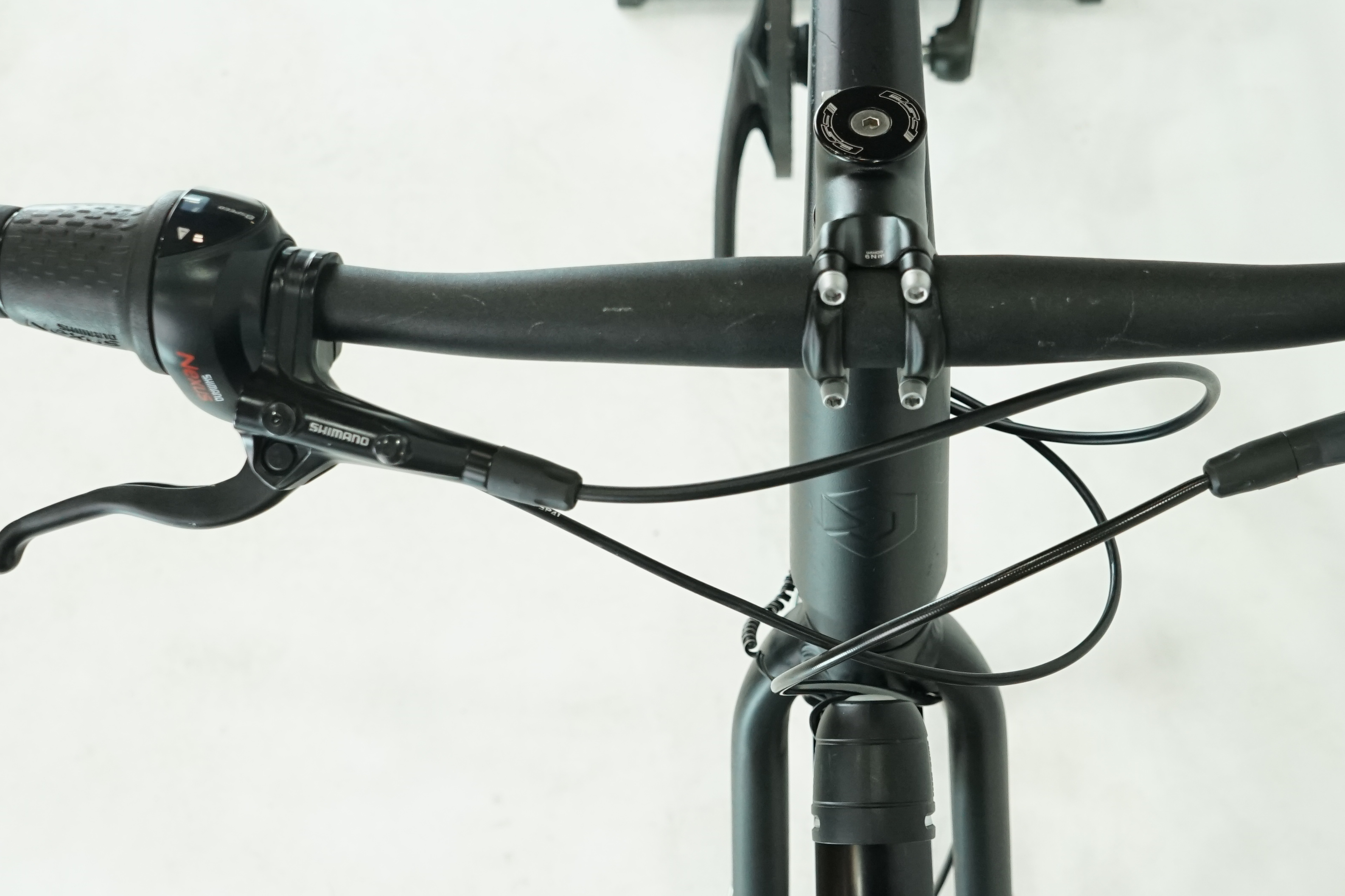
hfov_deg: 37.2
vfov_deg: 25.5
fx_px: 1980
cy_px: 420
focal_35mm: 53
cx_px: 865
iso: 1600
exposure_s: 1/200
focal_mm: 28
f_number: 5.6
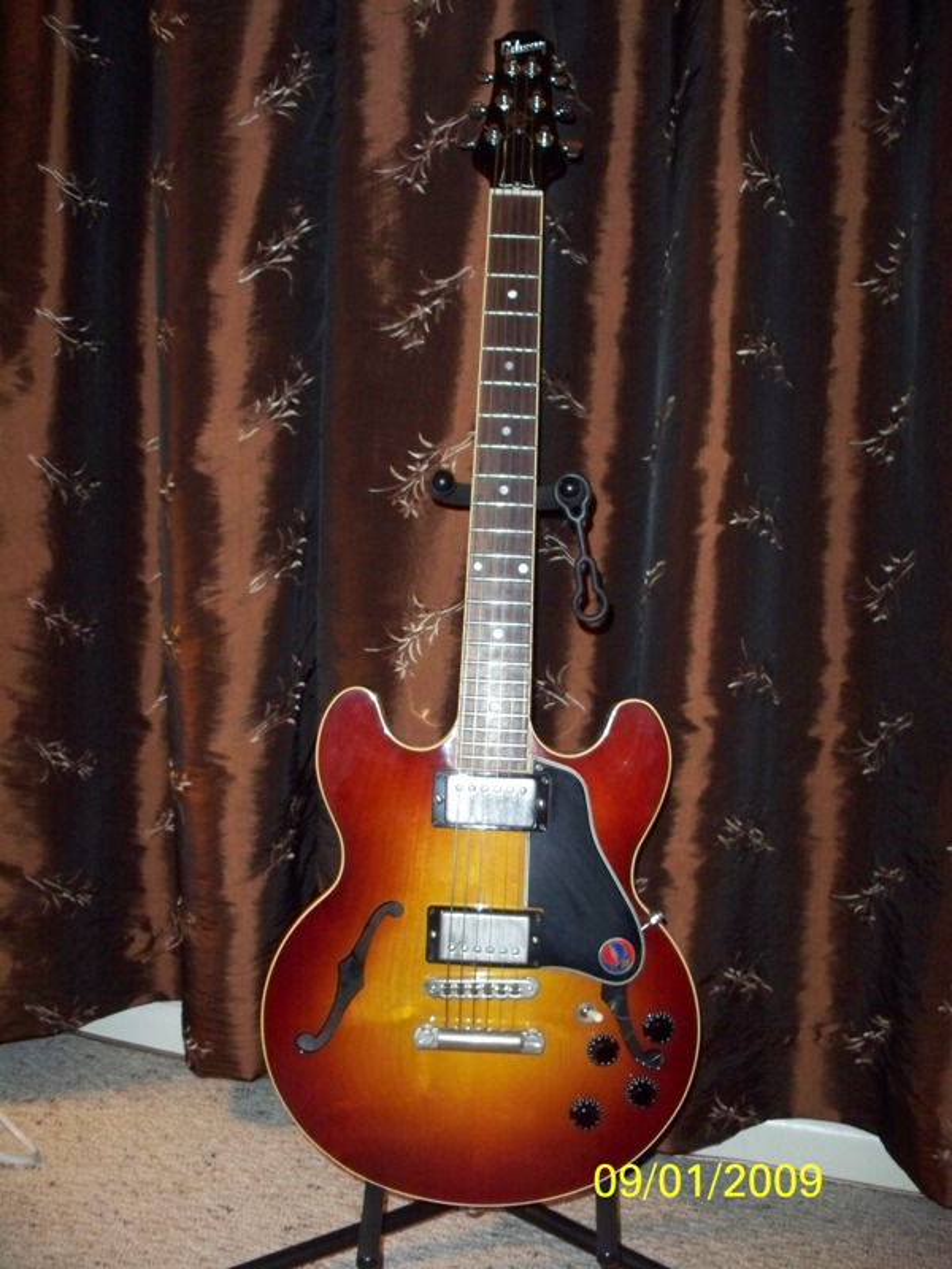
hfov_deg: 38.7
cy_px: 634
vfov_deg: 50.1
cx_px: 476
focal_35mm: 37
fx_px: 1357
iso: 400
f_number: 3.4
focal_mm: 7.9
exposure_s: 1/30
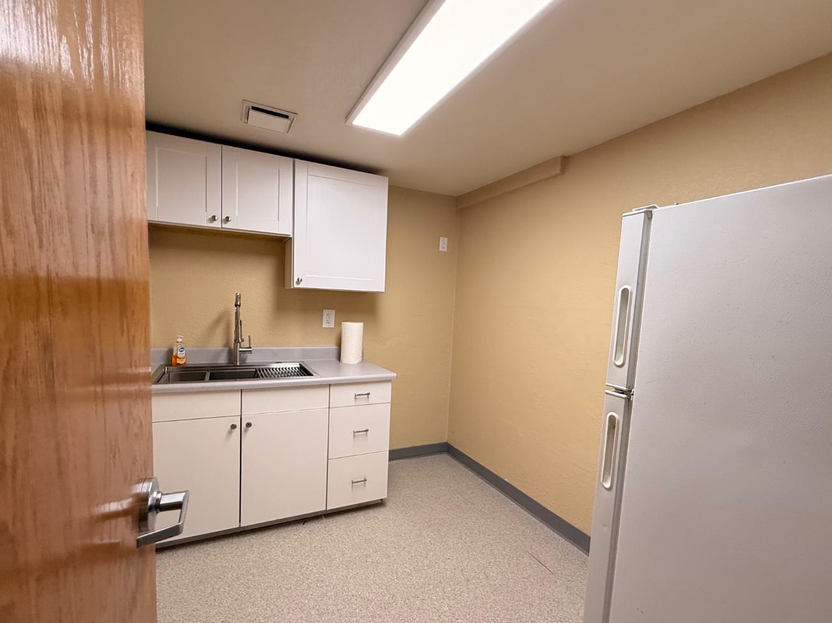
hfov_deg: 94.5
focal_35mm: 16
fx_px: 384
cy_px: 333
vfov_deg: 78.0
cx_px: 407
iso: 200
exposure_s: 1/120
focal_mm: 2.22
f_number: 2.2
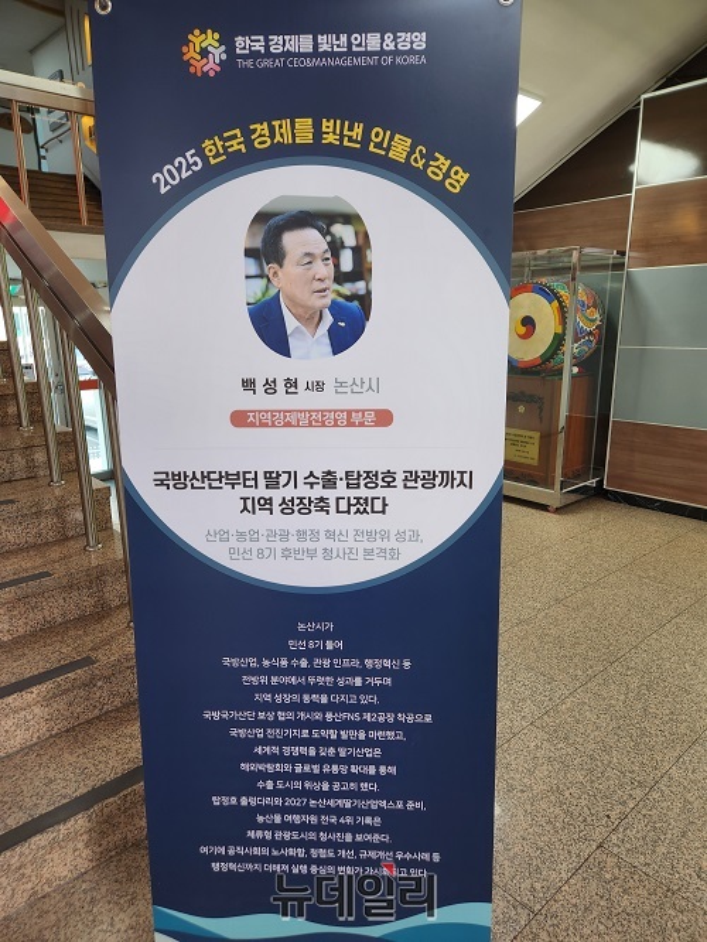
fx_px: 626
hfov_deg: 58.9
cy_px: 471
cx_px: 354
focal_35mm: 23
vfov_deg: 73.9
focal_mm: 5.4
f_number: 1.8
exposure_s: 1/120
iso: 100
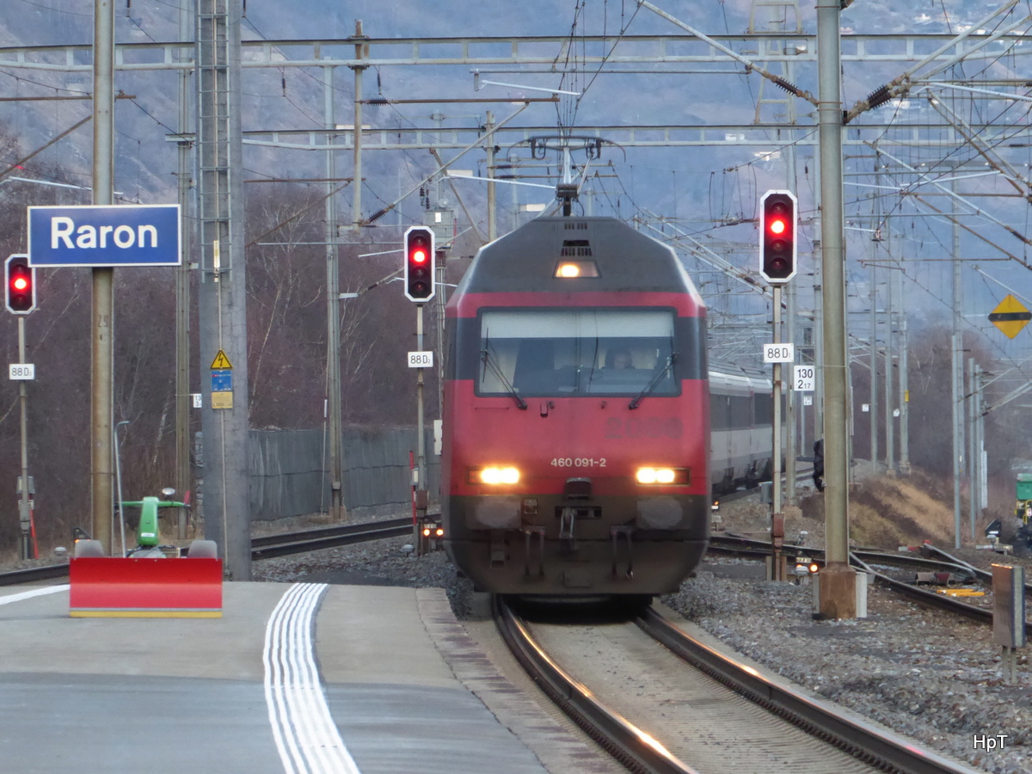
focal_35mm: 414
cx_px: 516
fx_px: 12343
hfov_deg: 4.8
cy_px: 387
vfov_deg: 3.6
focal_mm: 66.8
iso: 800
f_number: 6
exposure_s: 1/30
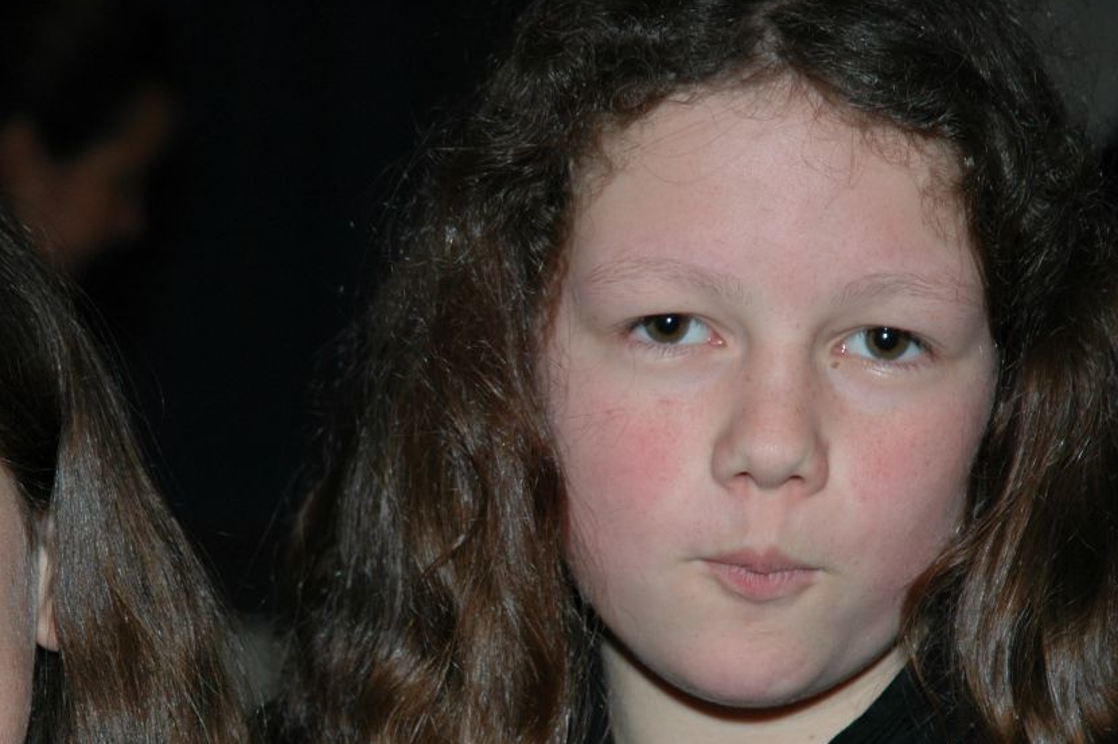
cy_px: 548
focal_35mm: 190
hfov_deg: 10.8
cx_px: 387
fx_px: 5897
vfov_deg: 7.2
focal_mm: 70
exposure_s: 1/60
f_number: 4.5
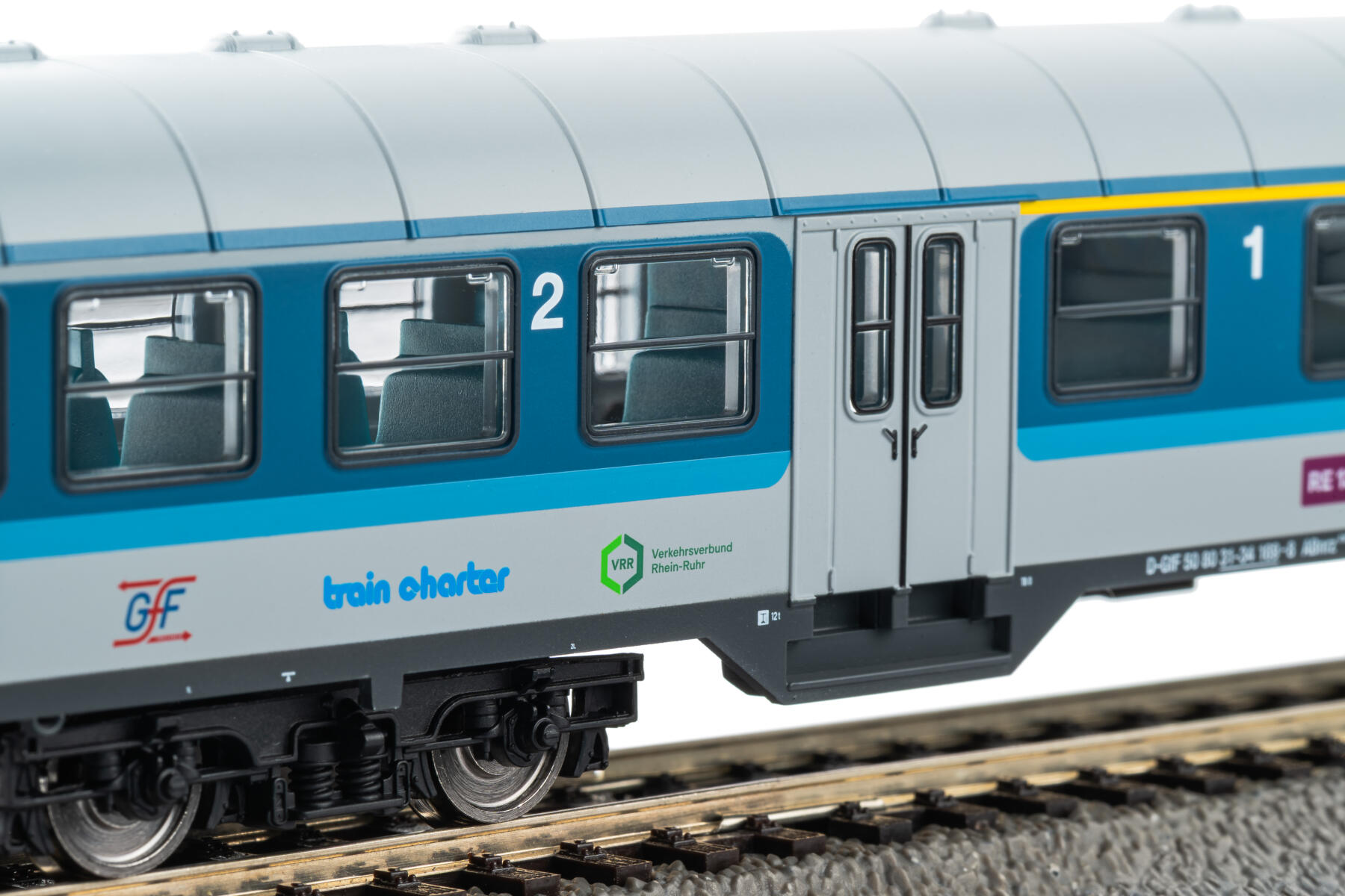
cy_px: 448
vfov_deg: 13.0
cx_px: 672
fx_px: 3923
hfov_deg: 19.5
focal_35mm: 105
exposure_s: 1/2.5
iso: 100
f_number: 29
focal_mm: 105
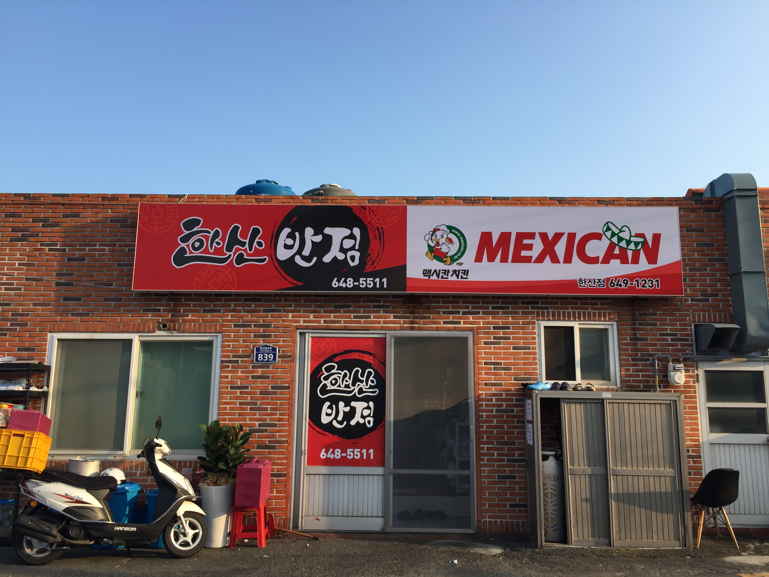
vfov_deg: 48.2
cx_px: 384
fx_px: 644
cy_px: 288
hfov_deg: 61.7
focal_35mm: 29
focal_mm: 4.15
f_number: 2.2
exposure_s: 1/719
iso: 32
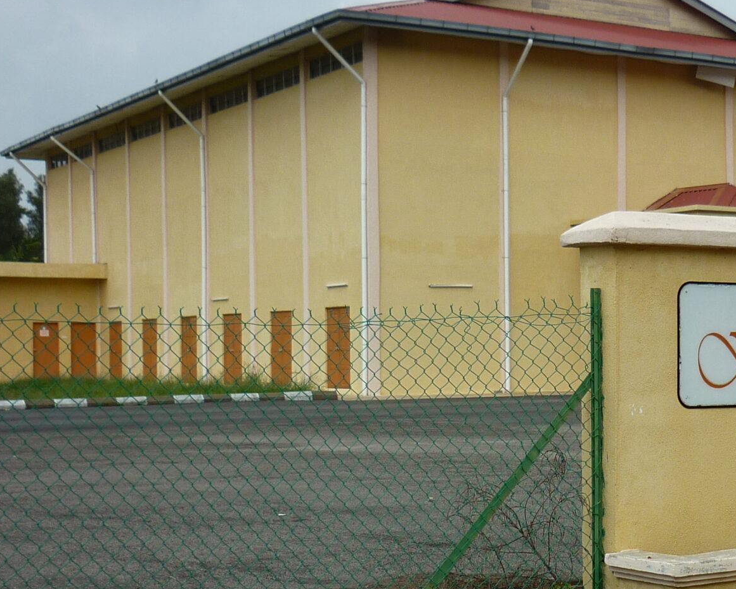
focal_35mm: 71
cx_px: 623
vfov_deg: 21.5
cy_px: 398
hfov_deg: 26.1
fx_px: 1547
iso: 80
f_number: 2.8
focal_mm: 5.5
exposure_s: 1/1000
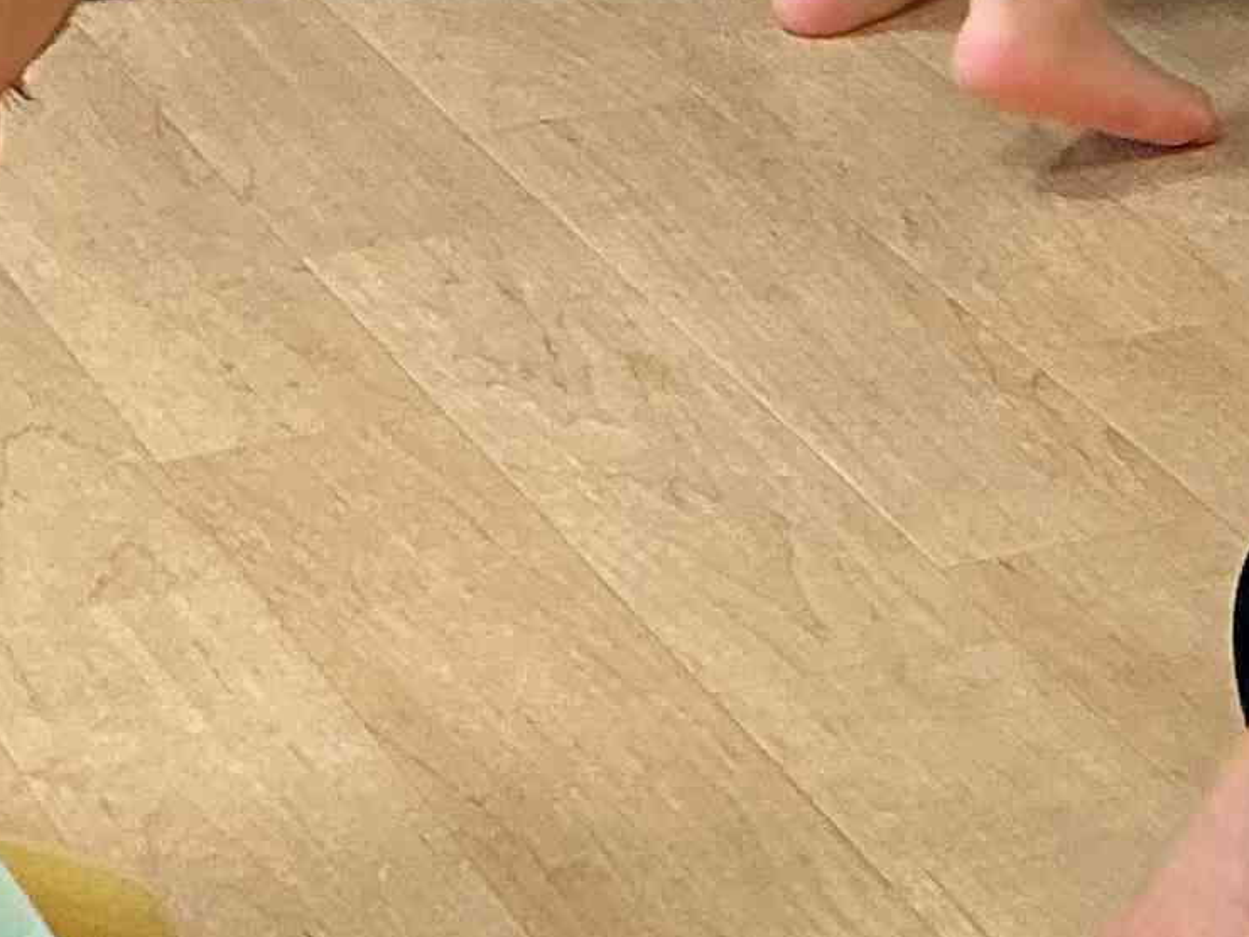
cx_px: 1431
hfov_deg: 12.3
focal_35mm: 158
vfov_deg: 9.3
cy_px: -91
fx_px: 5701
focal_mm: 3
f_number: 1.8
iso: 50
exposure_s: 1/120
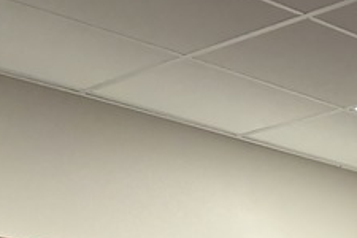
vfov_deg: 9.7
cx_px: 750
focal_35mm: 123
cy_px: 587
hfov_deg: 13.7
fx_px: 1220
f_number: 1.6
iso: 125
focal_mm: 5.96
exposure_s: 1/60
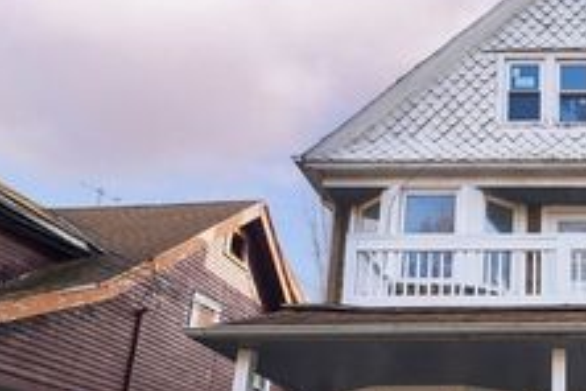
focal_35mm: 36
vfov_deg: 33.3
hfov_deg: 44.7
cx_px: 591
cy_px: 403
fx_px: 586
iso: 160
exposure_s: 1/125
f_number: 7.1
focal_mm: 16
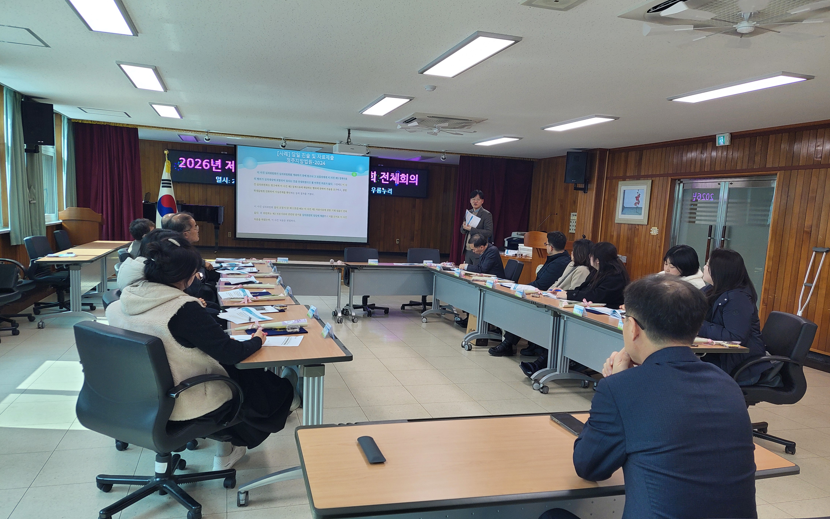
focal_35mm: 26
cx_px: 418
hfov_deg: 70.4
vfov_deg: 47.5
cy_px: 290
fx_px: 588
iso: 64
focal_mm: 5.23
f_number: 1.8
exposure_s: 1/120
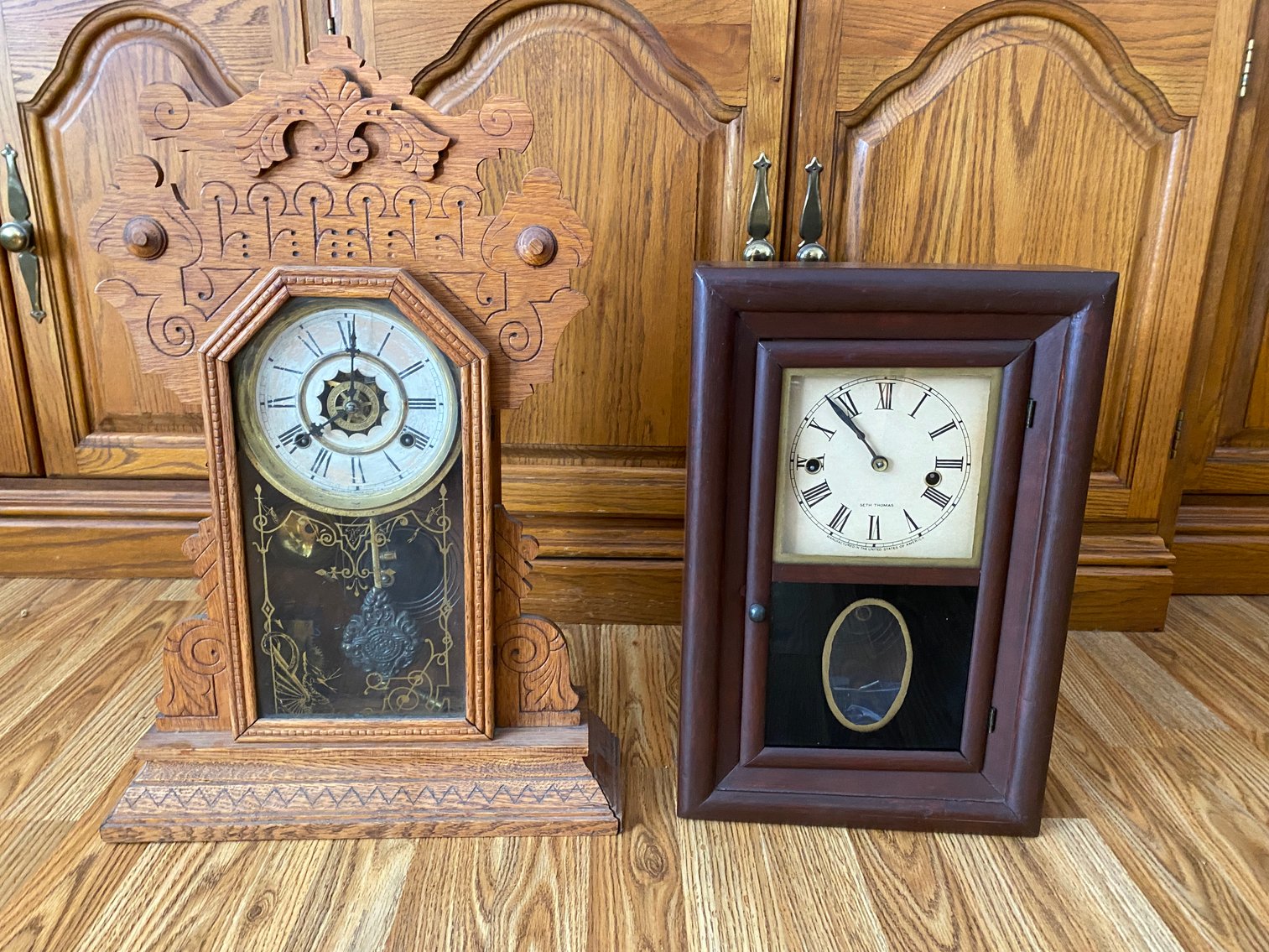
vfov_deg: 53.1
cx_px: 634
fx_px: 953
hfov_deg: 67.3
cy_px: 476
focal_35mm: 26
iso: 500
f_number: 1.8
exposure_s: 1/60
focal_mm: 4.25
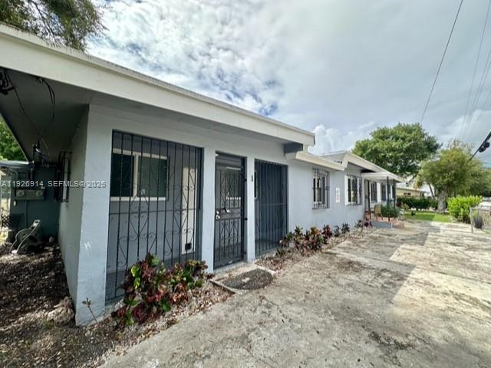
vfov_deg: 85.7
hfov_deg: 102.1
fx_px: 199
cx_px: 246
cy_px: 184
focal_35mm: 14
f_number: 2.2
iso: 40
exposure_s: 1/1125
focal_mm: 2.22
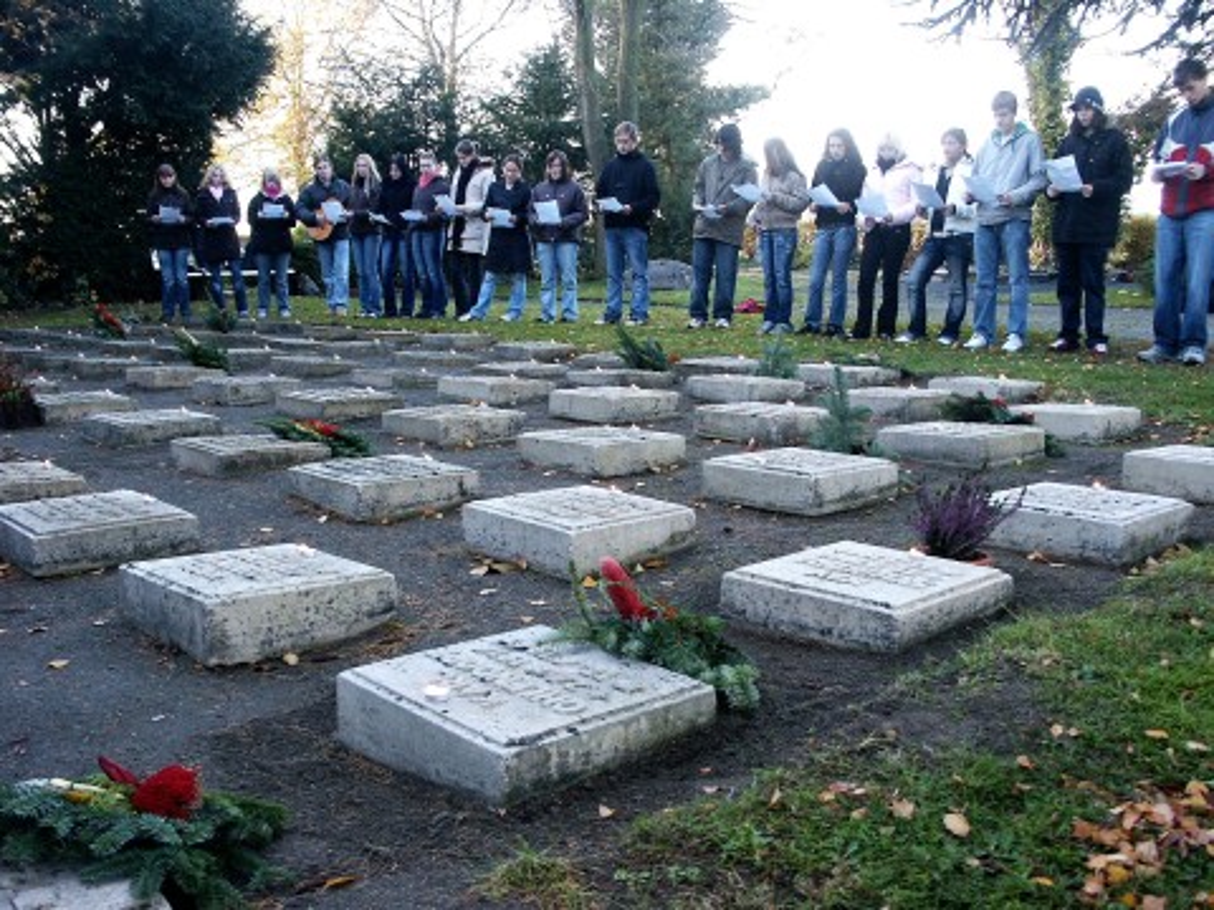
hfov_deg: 52.6
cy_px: 455
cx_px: 607
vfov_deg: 40.7
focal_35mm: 35
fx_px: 1227
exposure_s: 1/45
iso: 100
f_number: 3
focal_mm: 7.18
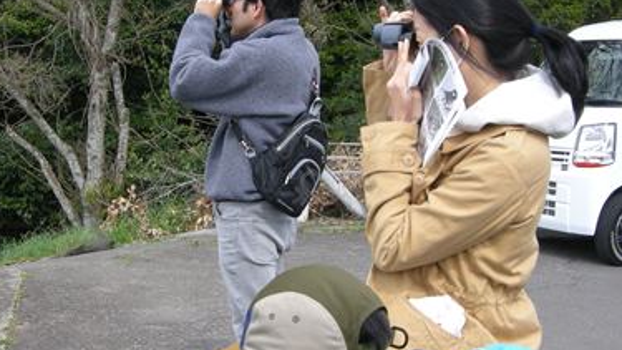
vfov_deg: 18.0
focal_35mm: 67
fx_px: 1105
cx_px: 265
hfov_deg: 31.4
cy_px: 151
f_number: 4.8
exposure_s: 1/170
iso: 64
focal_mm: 7.5
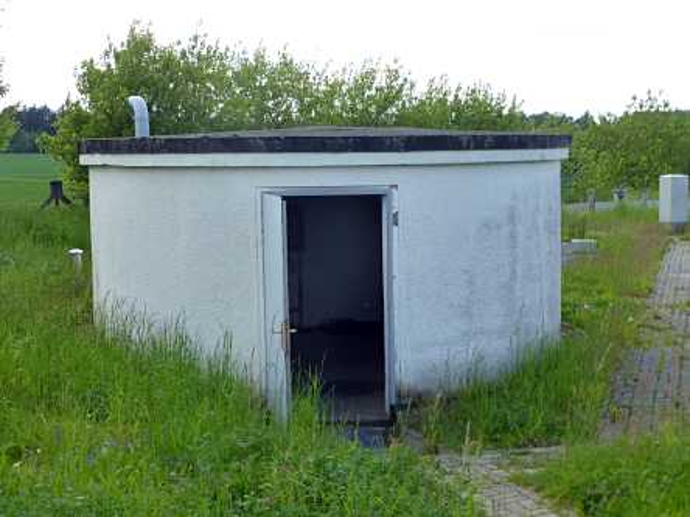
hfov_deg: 40.4
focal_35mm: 47
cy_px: 258
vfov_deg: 30.9
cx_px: 345
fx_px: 937
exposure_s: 1/320
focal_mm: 8.5
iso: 160
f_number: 4.2
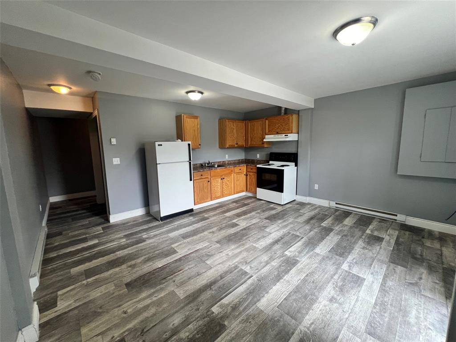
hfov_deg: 106.2
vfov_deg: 89.9
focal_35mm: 13
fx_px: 171
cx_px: 228
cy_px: 171
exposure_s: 1/120
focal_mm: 1.57
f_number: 1.8
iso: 100
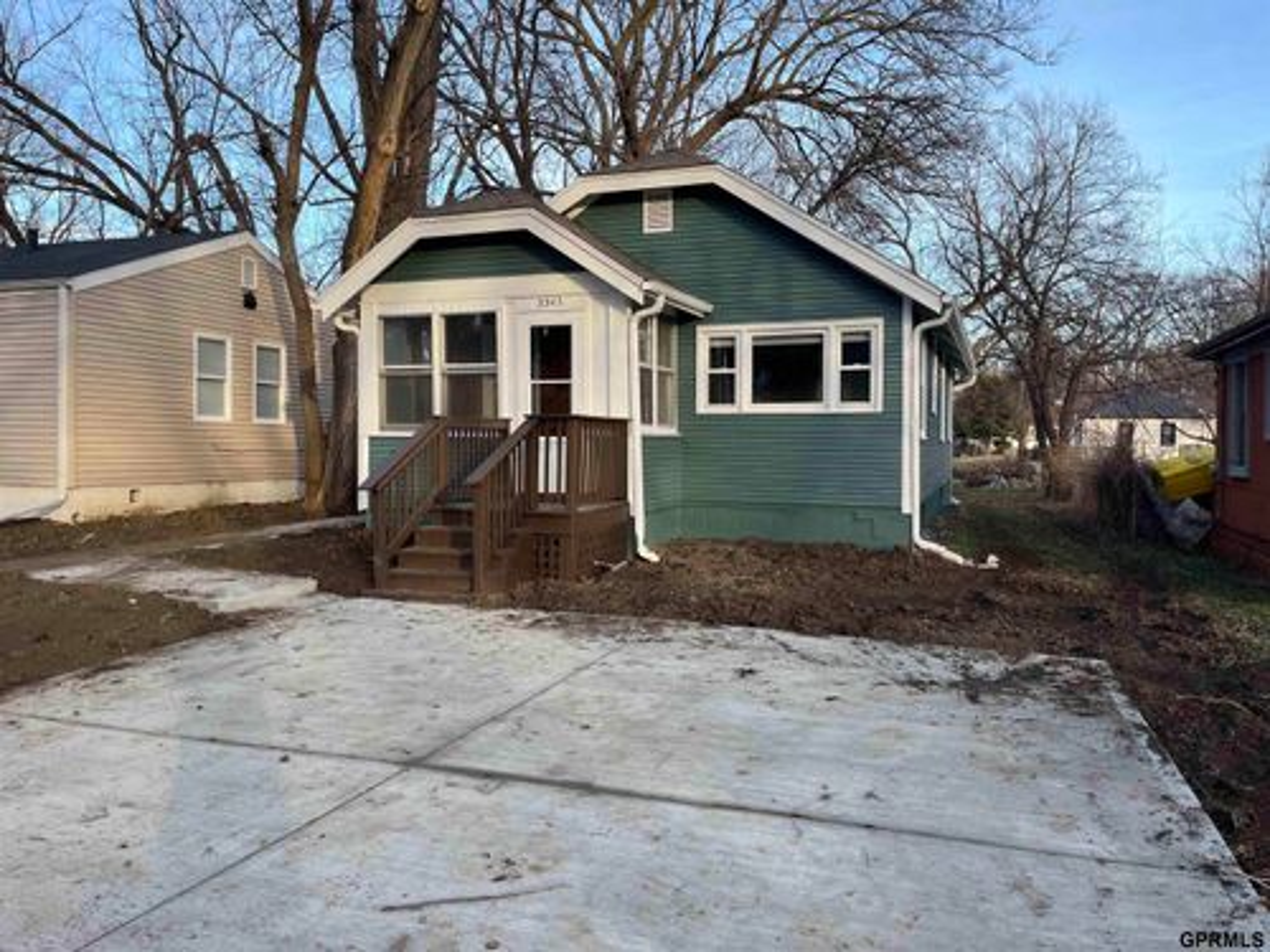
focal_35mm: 26
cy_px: 476
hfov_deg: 67.3
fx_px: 954
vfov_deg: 53.1
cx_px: 635
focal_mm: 5.1
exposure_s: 1/522
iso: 50
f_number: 1.6
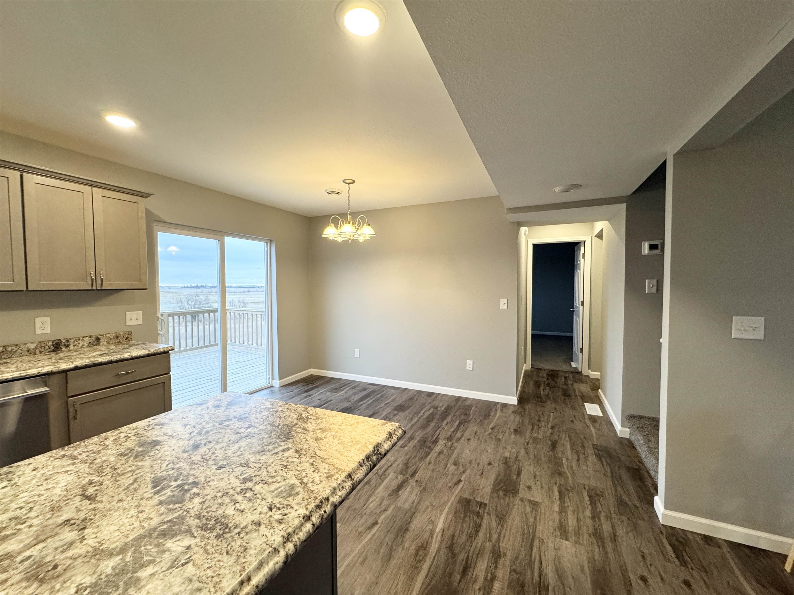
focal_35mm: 14
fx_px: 321
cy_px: 298
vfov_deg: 85.7
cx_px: 397
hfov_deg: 102.1
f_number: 2.2
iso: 250
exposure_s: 1/120
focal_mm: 2.22
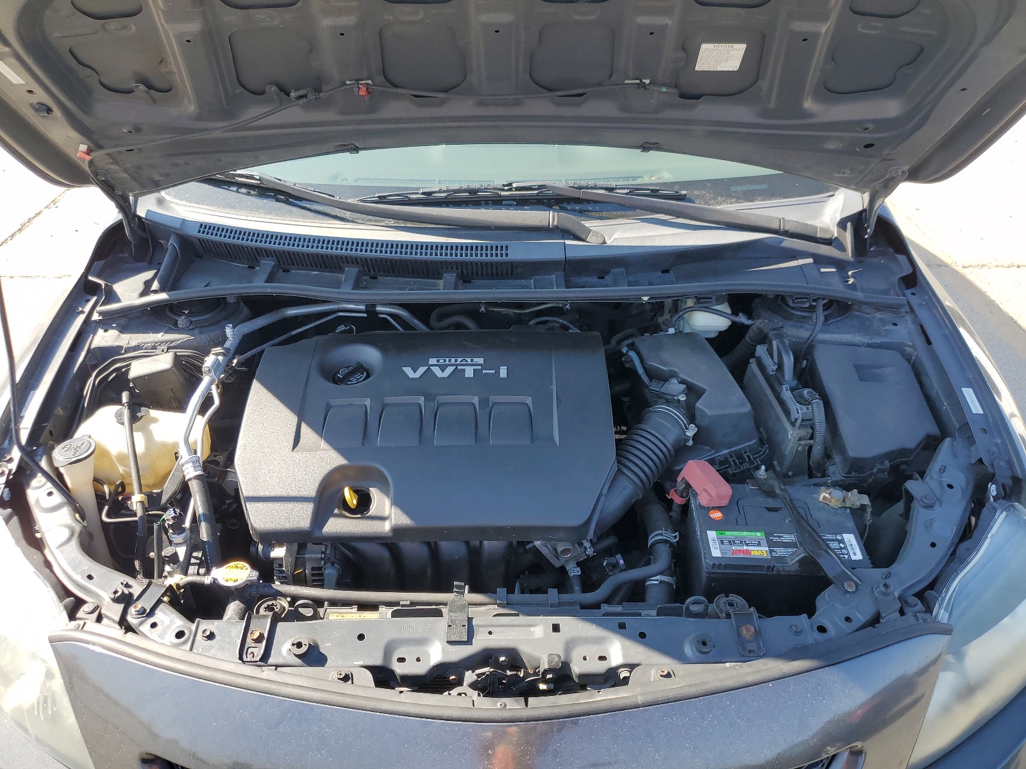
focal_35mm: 26
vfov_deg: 53.1
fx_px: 771
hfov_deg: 67.3
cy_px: 384
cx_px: 513
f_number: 1.5
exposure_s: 1/625
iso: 50
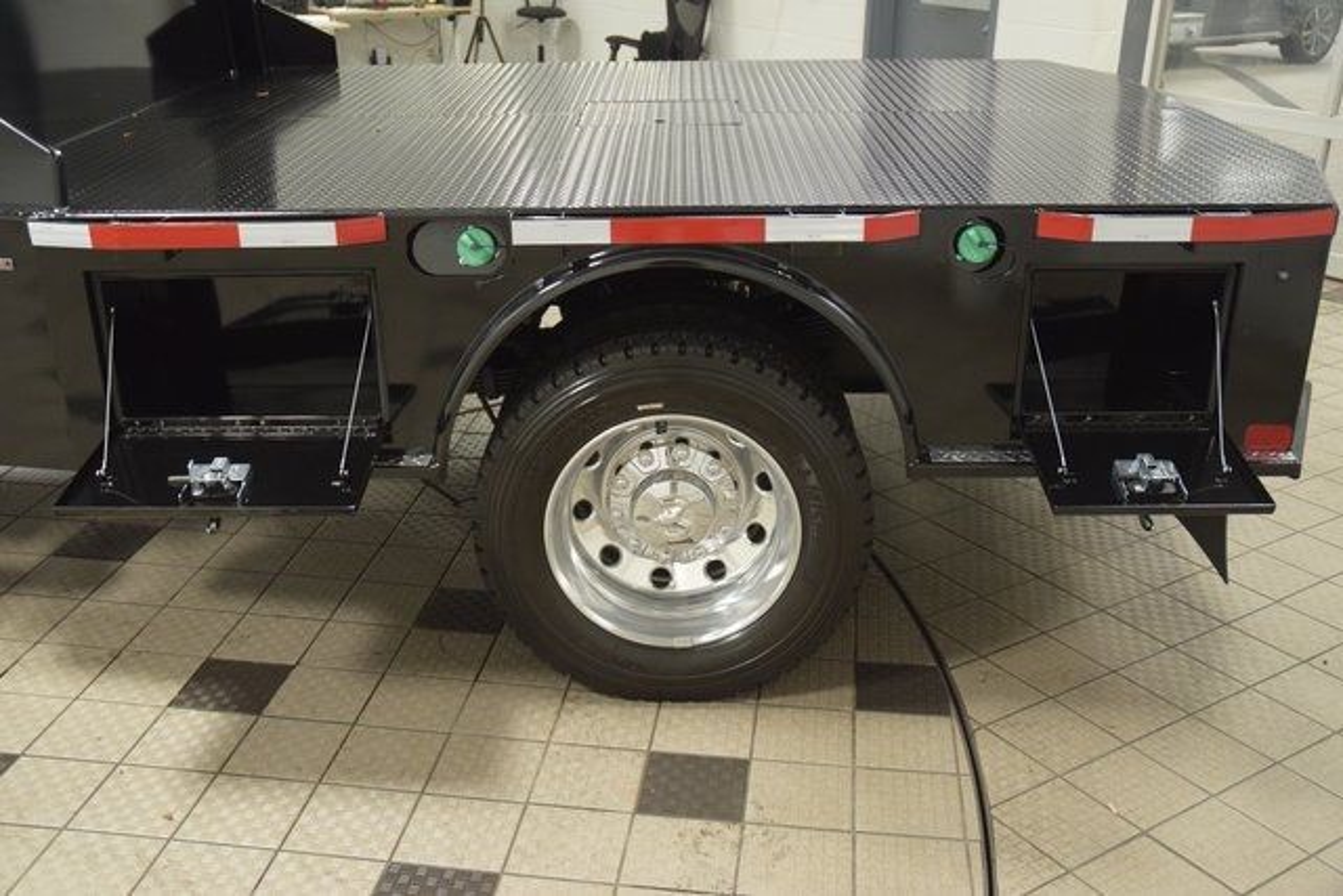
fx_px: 1343
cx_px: 672
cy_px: 448
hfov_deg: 53.1
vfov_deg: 36.9
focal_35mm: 36
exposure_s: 1/60
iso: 1800
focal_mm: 24
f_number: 3.8
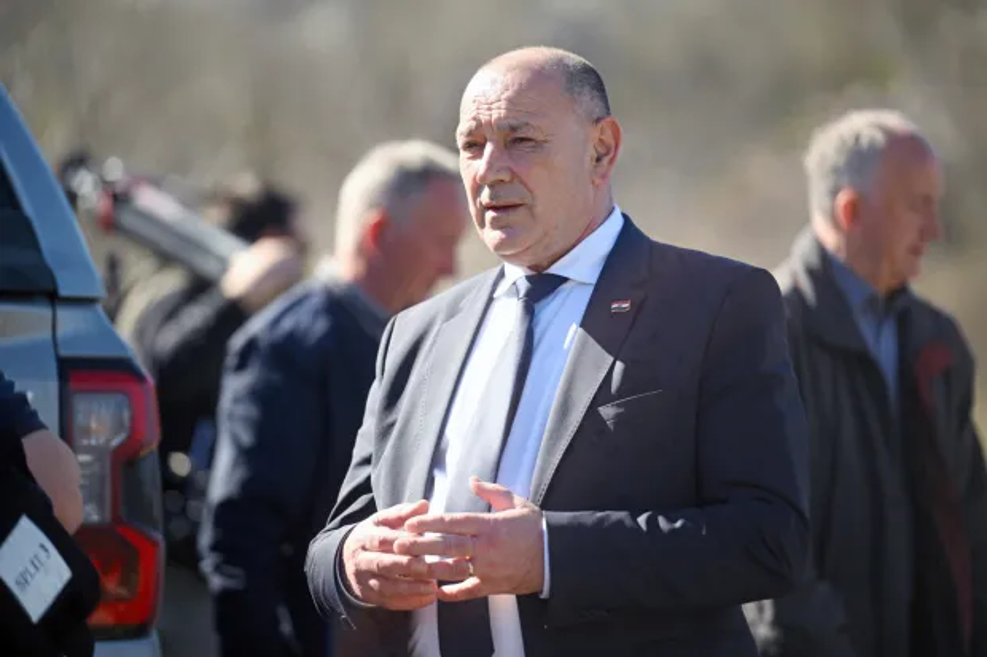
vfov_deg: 6.9
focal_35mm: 200
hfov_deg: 10.3
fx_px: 5482
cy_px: 328
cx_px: 494
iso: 100
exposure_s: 1/640
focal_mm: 200
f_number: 3.2
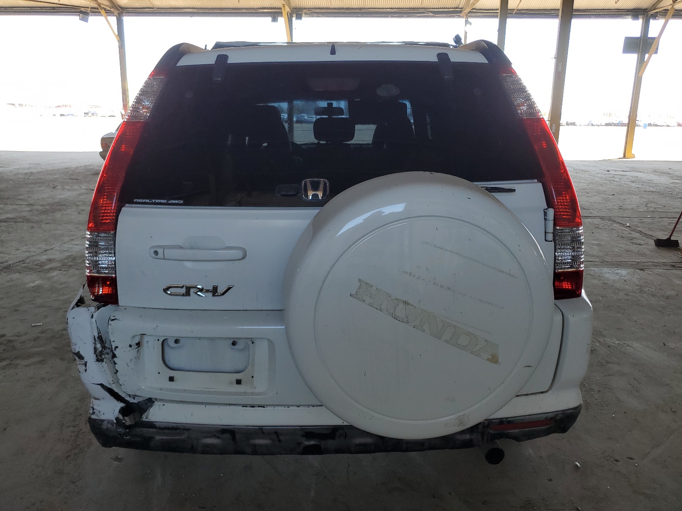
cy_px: 256
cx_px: 341
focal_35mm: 26
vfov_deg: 53.1
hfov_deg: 67.3
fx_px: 512
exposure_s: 1/233
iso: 50
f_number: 1.5
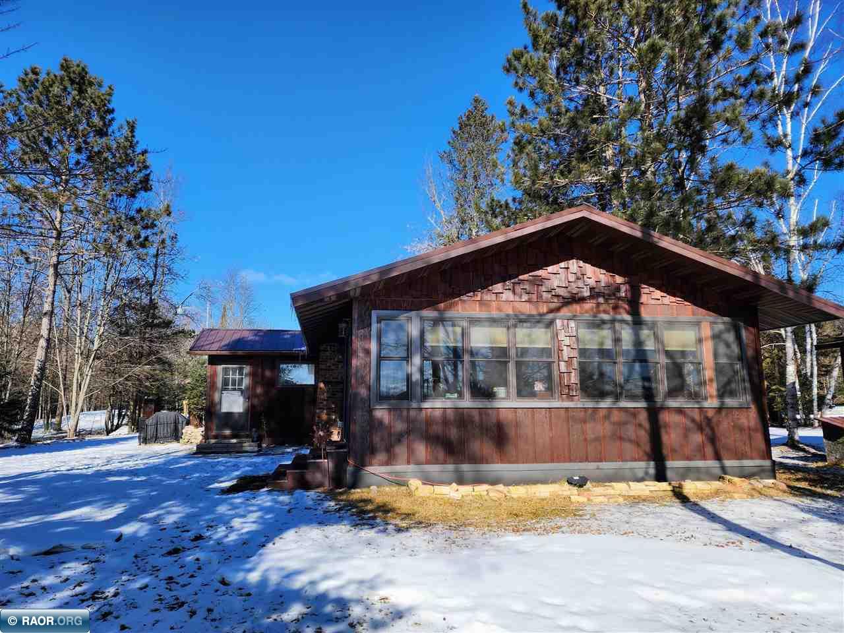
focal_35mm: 23
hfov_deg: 73.9
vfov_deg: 58.9
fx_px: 561
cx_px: 422
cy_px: 316
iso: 12
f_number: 1.8
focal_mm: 6.4
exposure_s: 1/902
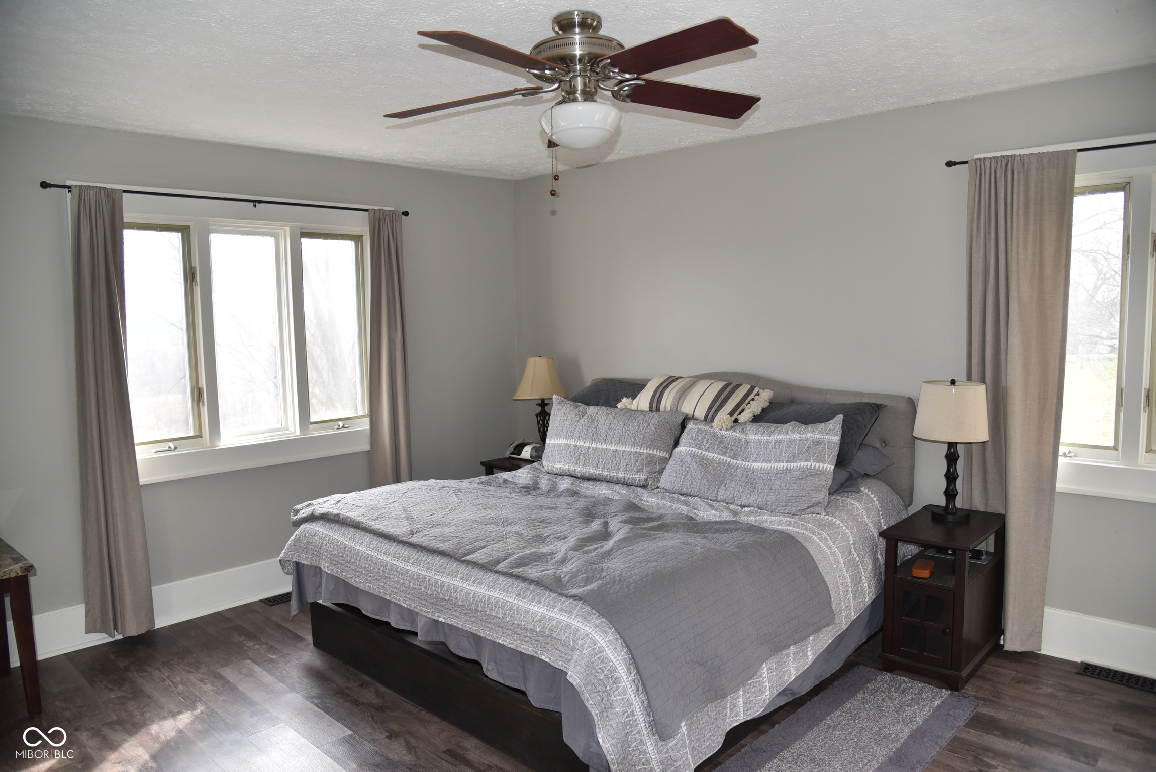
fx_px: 771
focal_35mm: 24
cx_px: 578
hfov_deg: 73.7
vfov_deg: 53.2
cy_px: 386
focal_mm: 24
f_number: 4.5
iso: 500
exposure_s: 1/200
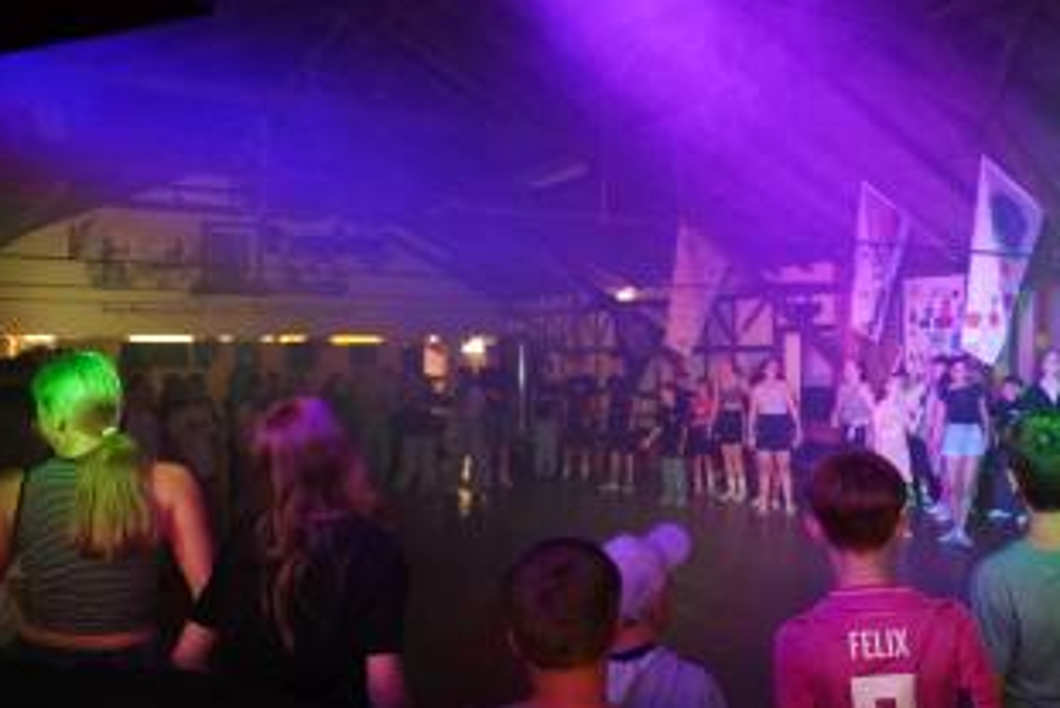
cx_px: 650
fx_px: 913
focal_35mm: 31
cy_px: 364
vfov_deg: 42.4
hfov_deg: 59.6
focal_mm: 16
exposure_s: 1/80
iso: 6400
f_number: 3.5
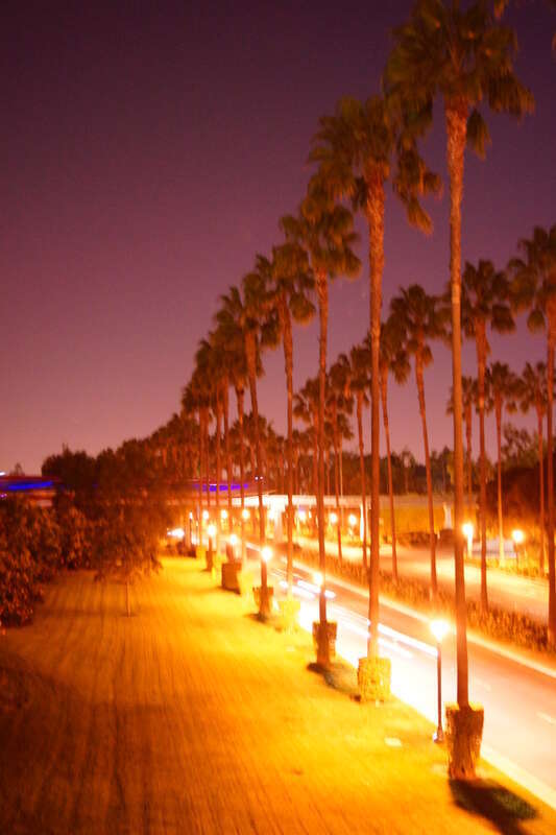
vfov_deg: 46.4
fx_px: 973
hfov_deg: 31.9
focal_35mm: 42
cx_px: 278
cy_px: 418
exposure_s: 1/1.25
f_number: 4
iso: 1600
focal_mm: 28
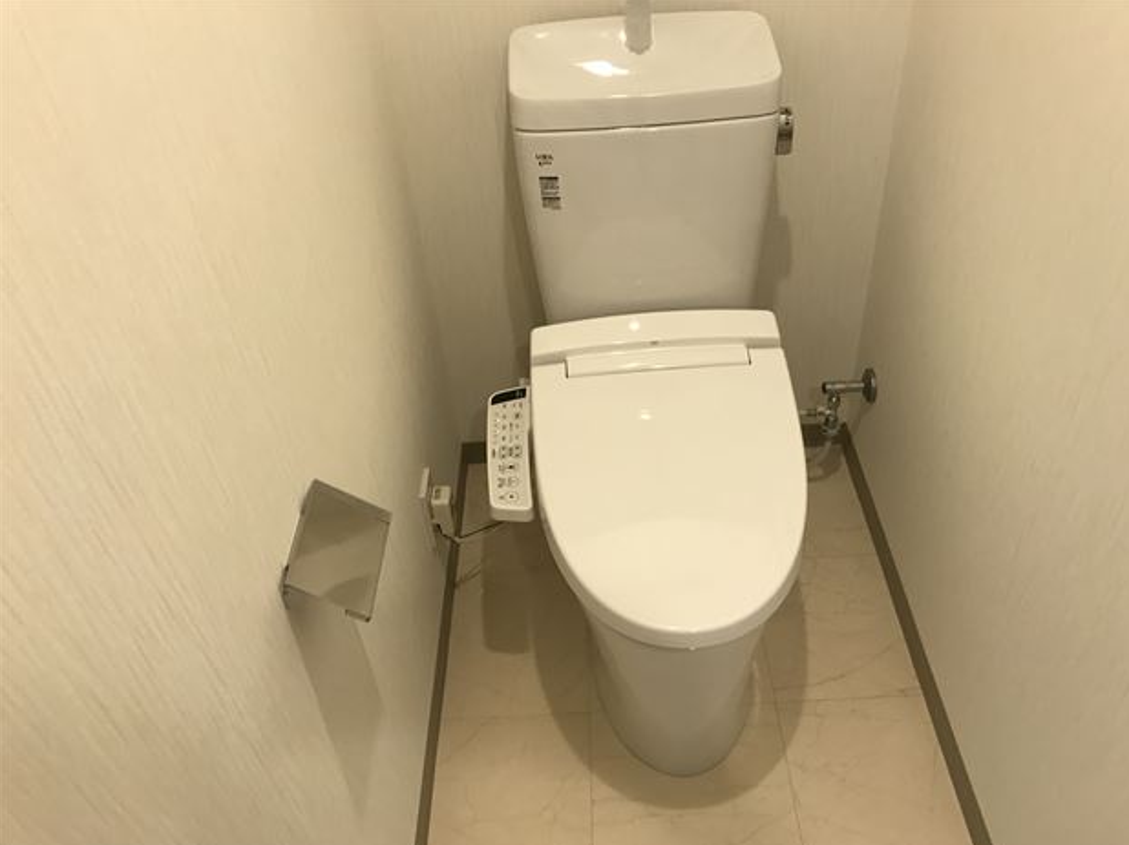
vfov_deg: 48.2
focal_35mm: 29
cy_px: 434
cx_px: 583
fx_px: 945
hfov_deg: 61.7
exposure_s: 1/33
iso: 32
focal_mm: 3.99
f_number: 1.8
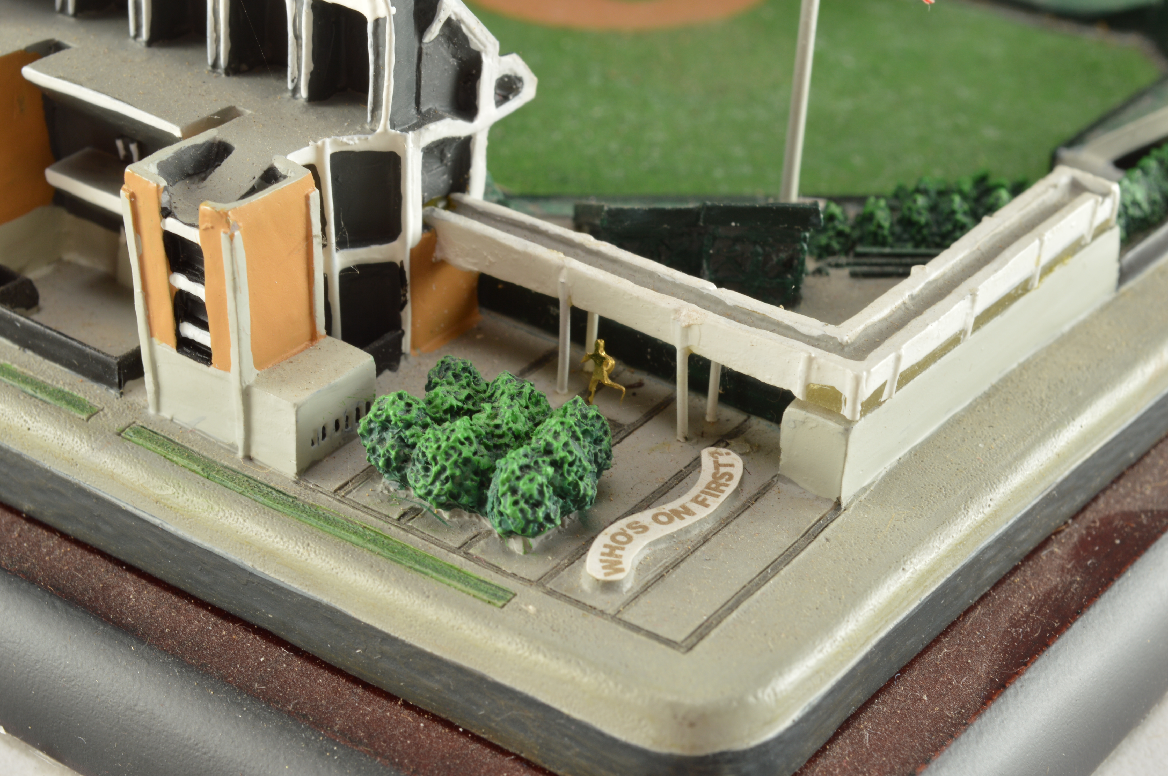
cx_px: 584
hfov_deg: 24.6
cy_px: 388
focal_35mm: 82
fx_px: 2674
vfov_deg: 16.5
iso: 100
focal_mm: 55
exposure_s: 1/80
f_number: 16
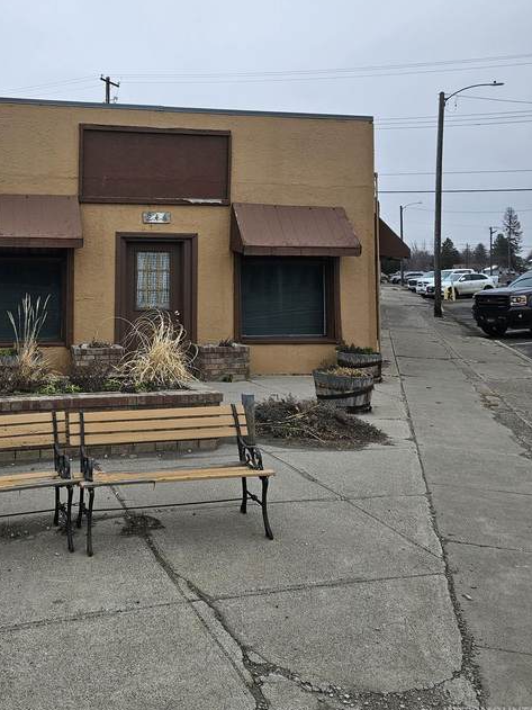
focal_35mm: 35
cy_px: 221
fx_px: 717
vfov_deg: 51.4
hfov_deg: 39.8
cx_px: 147
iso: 25
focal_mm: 5.4
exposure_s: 1/377
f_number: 1.8
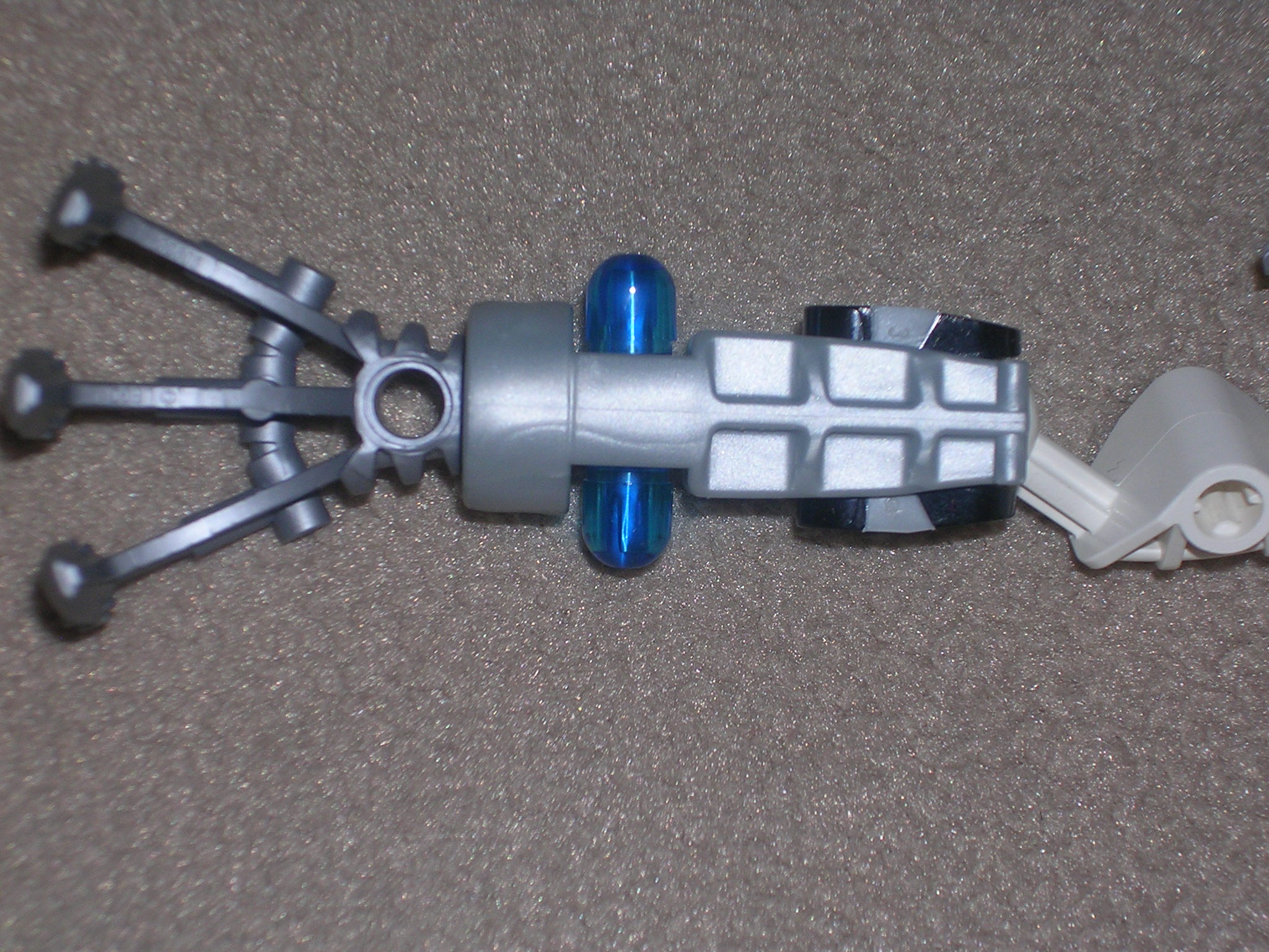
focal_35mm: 95
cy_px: 476
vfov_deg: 15.6
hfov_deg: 20.7
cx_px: 634
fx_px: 3483
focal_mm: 14.5
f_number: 4.4
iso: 50
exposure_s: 1/60.1
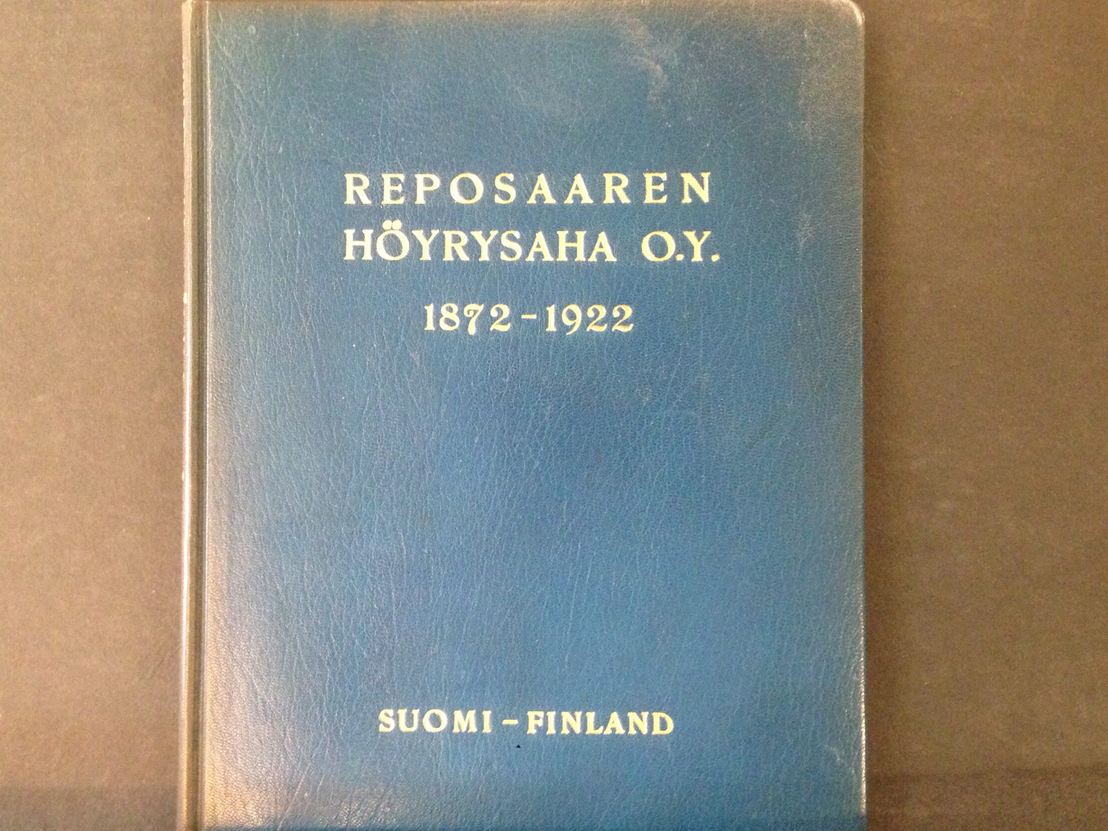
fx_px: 1216
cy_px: 427
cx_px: 519
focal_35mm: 38
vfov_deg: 37.7
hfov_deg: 48.9
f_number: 2.4
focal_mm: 4.12
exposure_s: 1/15
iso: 400
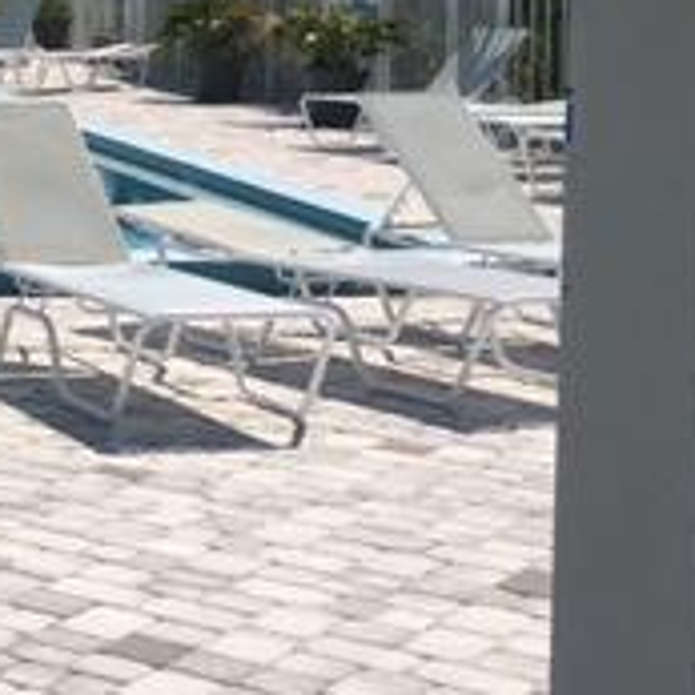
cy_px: 84
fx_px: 2158
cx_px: -474
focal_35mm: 95
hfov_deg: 16.1
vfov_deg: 18.0
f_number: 2.2
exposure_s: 1/2564
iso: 25
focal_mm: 4.15
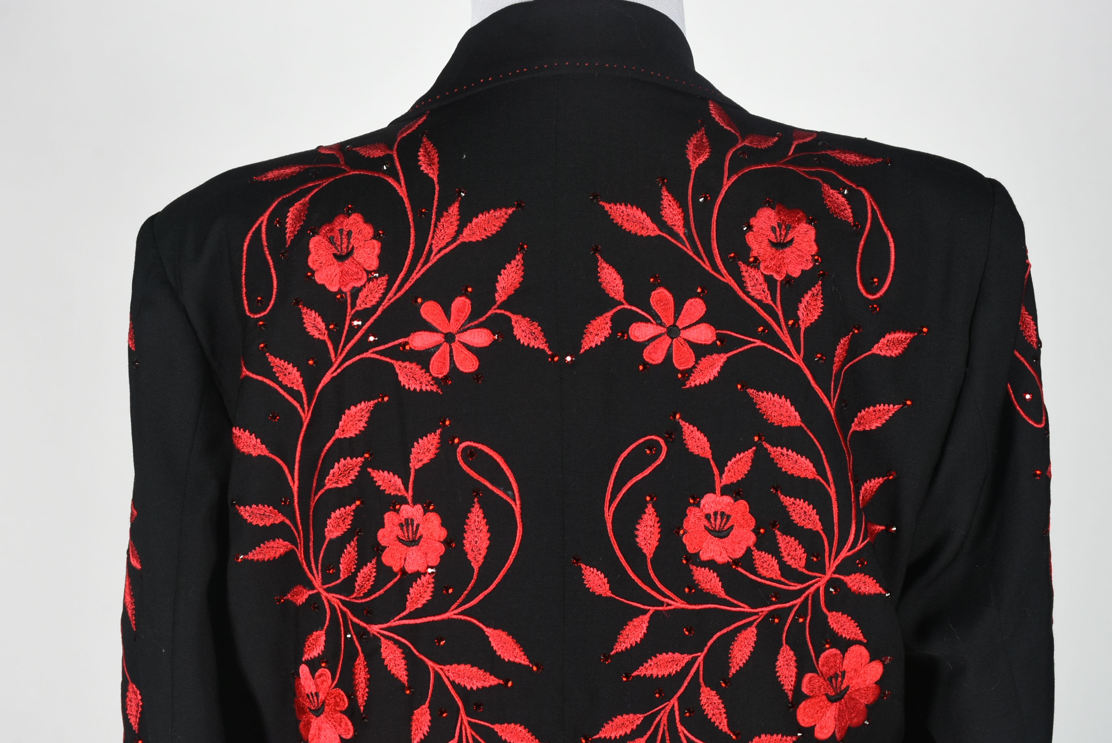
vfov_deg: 16.3
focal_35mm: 84
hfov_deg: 24.2
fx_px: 2597
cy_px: 372
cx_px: 556
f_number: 11
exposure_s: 1/60
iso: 320
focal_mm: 56
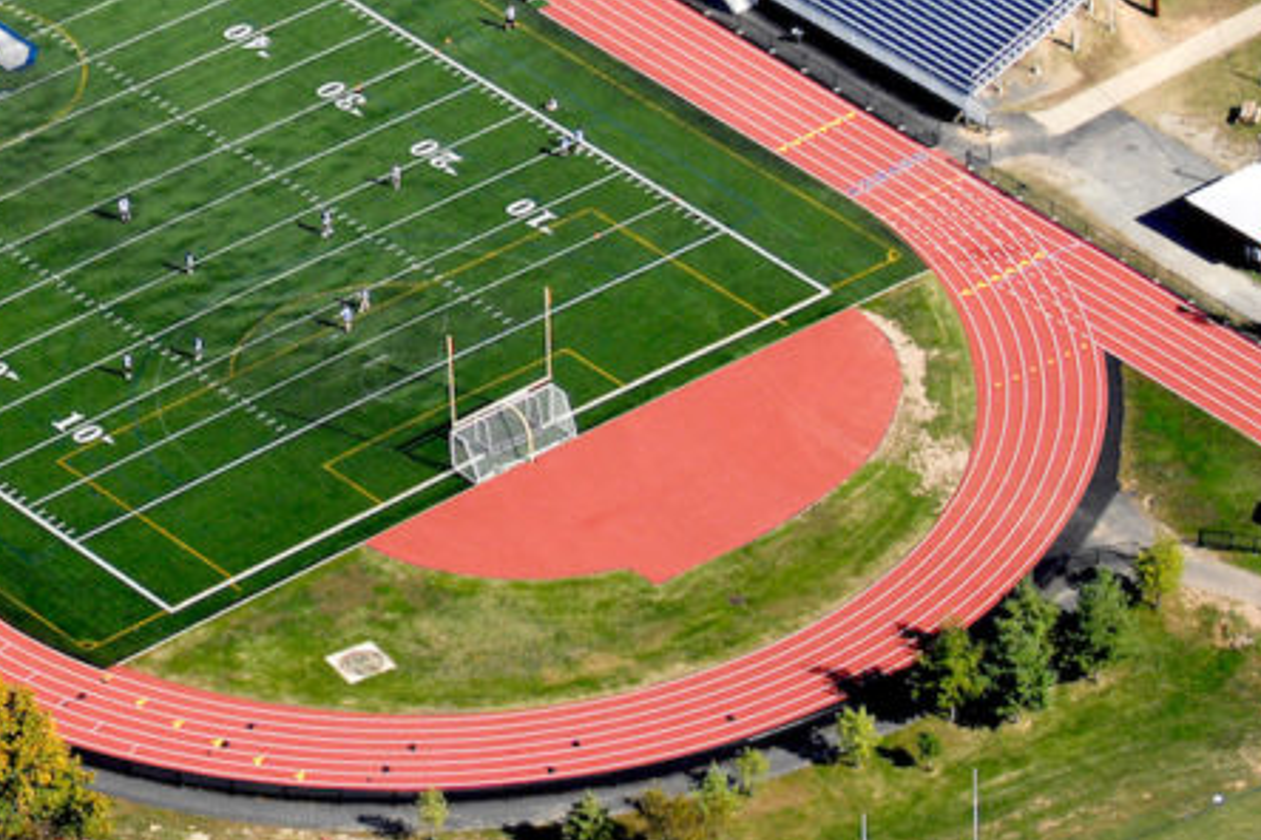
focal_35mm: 328
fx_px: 11494
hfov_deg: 6.3
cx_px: 116
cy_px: -104
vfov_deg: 4.2
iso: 200
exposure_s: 1/3000
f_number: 3.5
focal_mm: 95
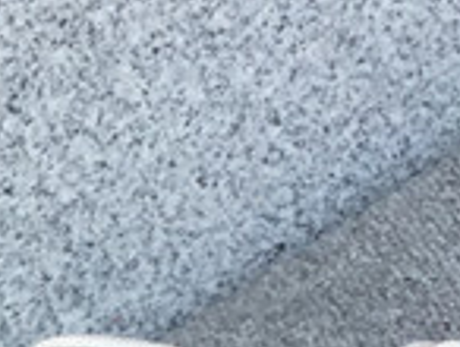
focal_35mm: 191
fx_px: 2542
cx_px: -41
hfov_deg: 10.2
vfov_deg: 7.4
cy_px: 781
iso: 25
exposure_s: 1/267
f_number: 2.4
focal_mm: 3.3
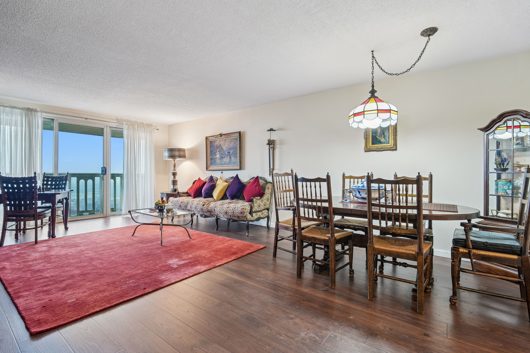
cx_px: 265
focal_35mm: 16
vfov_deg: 73.7
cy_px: 176
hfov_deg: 96.7
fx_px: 236
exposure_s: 1/3.33
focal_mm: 16
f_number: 8
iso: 400
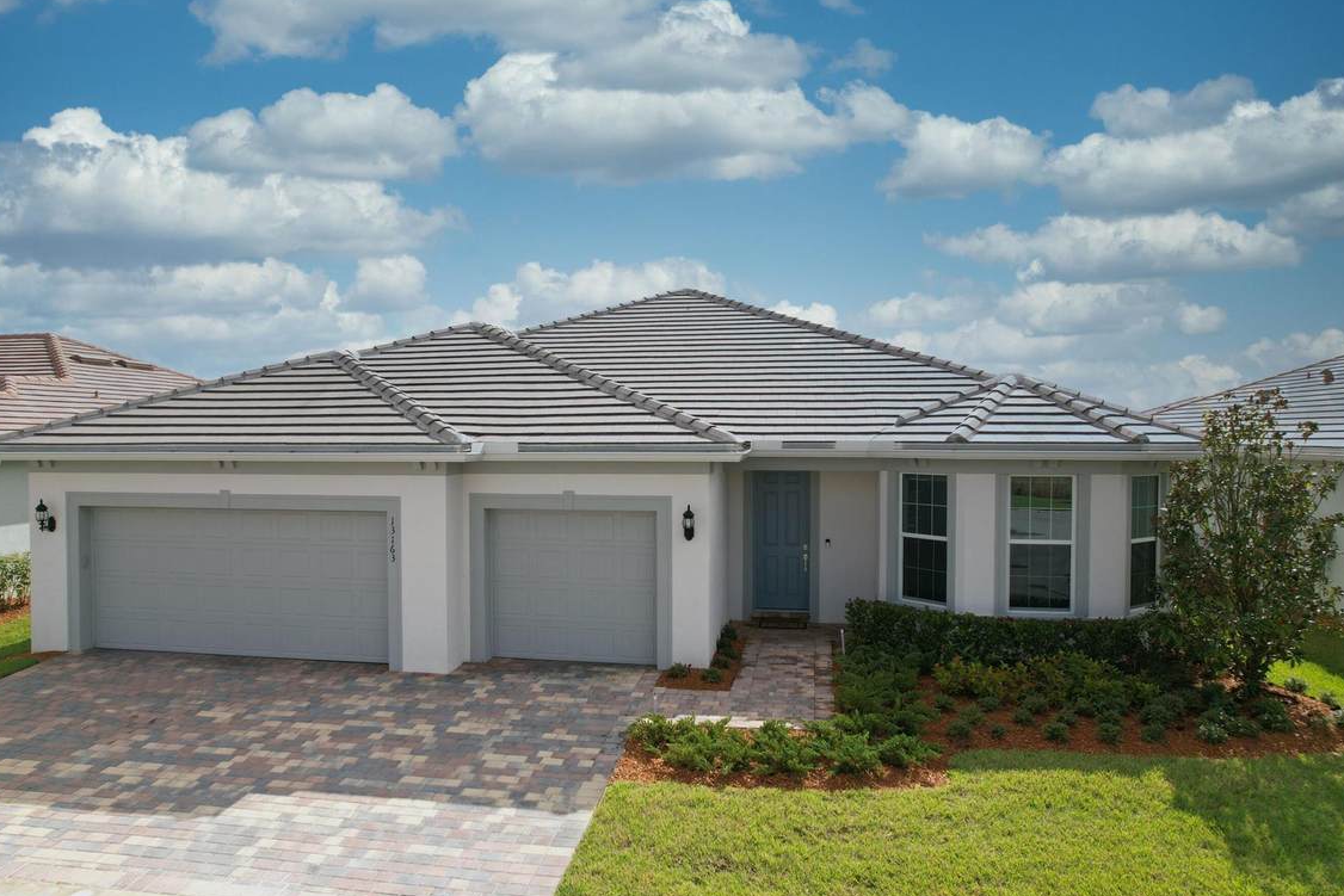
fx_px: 933
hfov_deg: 71.4
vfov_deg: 51.3
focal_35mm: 25
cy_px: 466
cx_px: 635
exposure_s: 1/90
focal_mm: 8.4
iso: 100
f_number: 2.8
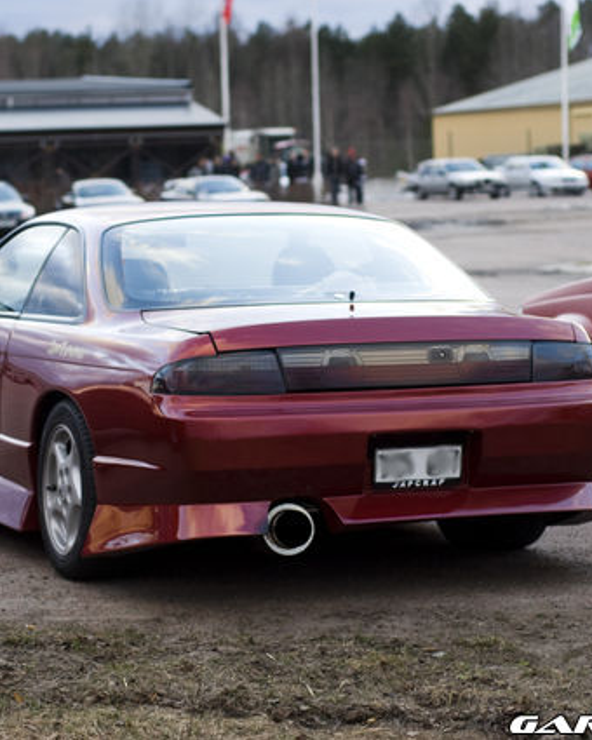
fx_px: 2322
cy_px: 369
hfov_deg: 14.5
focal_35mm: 106
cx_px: 251
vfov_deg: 18.1
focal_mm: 50
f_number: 2.5
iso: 200
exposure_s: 1/250
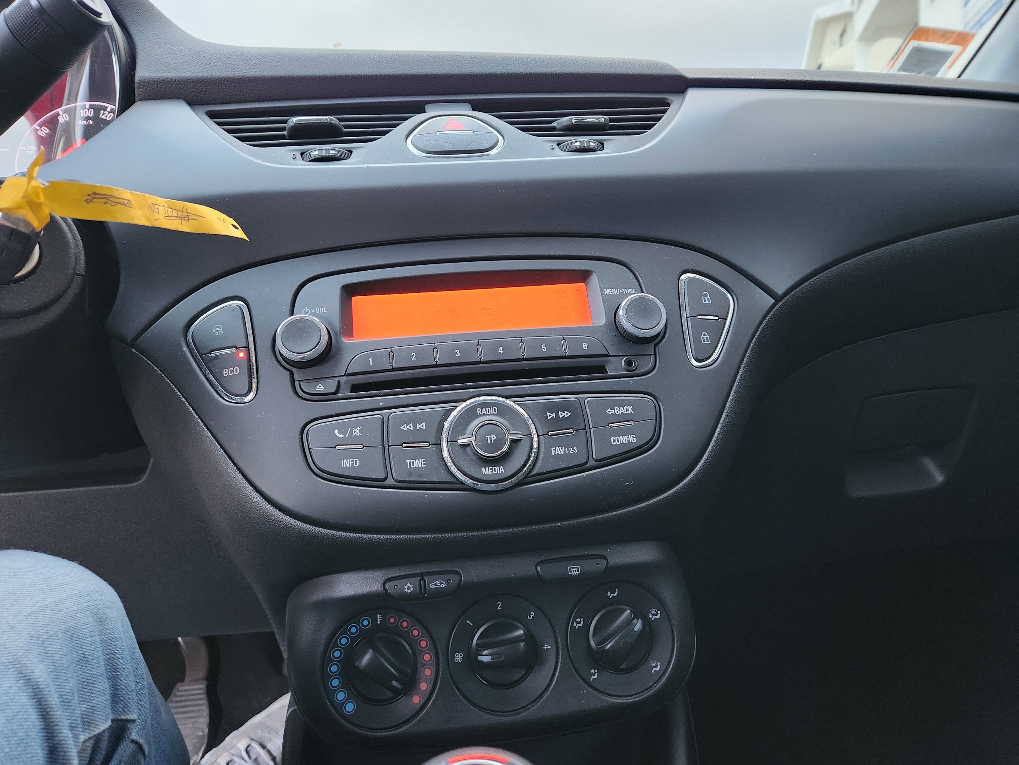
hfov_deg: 73.9
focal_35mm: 23
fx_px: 677
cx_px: 510
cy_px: 382
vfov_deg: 58.9
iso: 800
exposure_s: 1/50
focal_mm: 5.4
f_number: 1.8
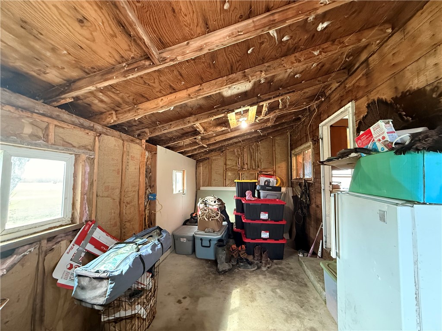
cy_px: 166
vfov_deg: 85.7
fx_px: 179
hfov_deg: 102.1
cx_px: 221
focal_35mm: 14
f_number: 2.2
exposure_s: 1/60
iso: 800
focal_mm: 2.22
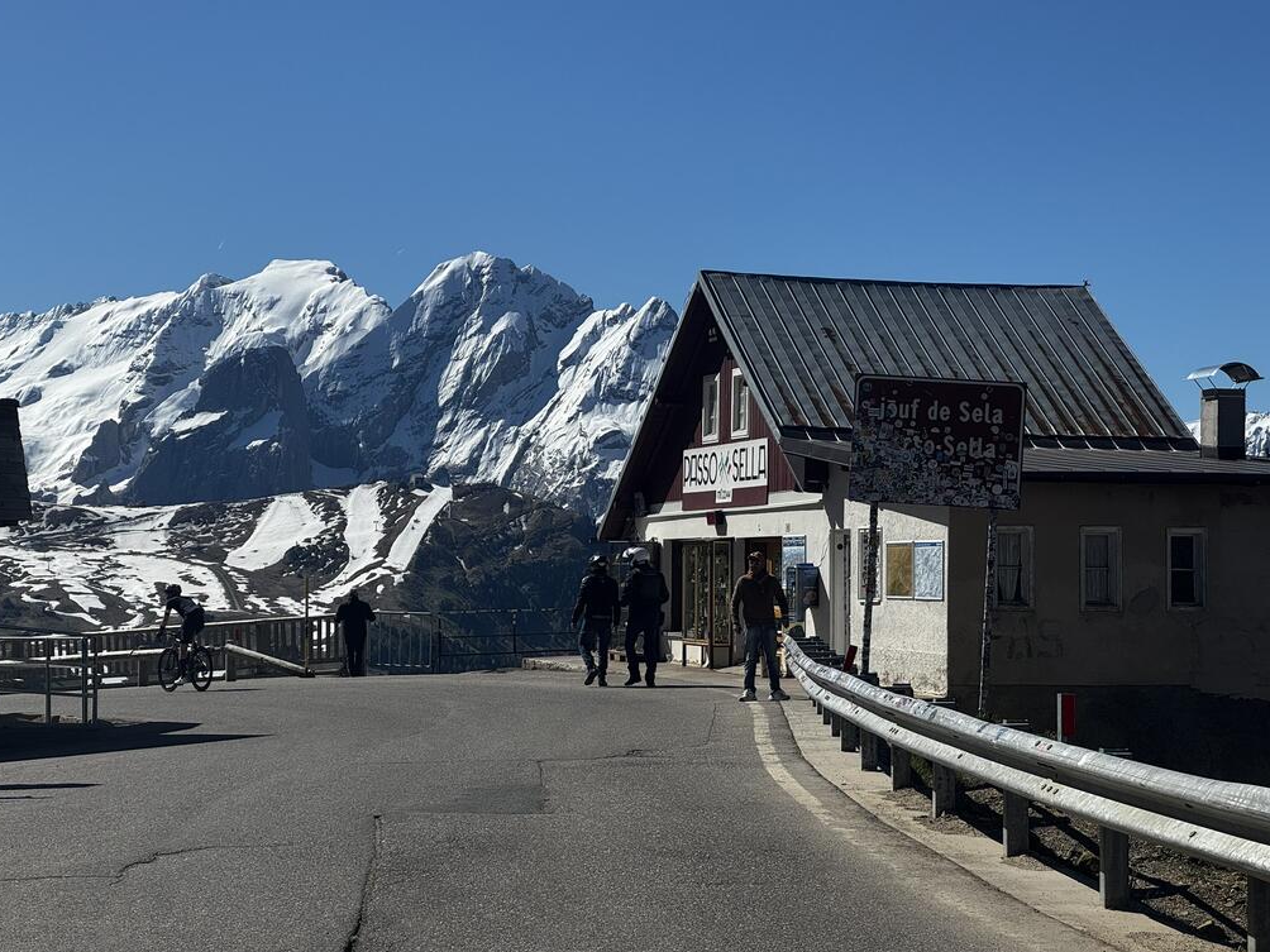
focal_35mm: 79
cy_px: 468
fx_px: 2898
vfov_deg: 18.7
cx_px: 636
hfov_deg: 24.7
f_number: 2.8
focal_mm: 9
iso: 25
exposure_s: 1/1553
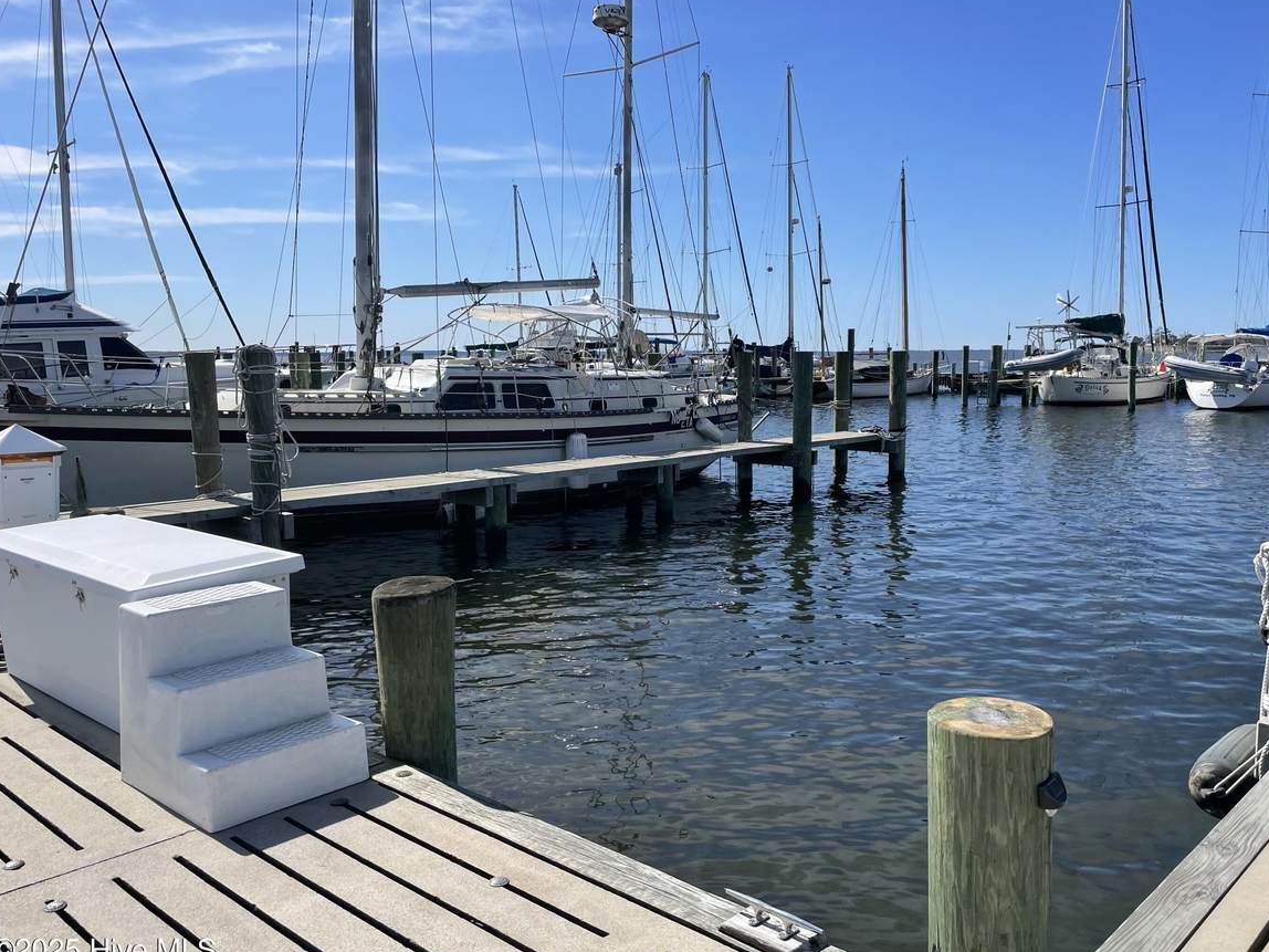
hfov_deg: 61.5
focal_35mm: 29
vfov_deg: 48.2
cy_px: 468
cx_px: 698
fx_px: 1063
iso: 32
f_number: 1.6
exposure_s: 1/4651
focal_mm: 4.2
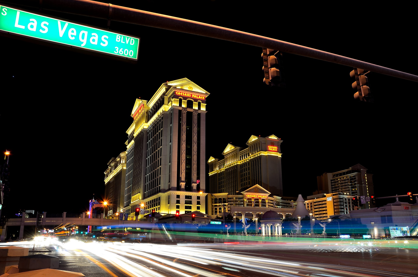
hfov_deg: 65.6
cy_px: 140
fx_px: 324
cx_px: 206
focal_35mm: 28
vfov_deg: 46.2
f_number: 18
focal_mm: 18
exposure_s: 8
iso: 100
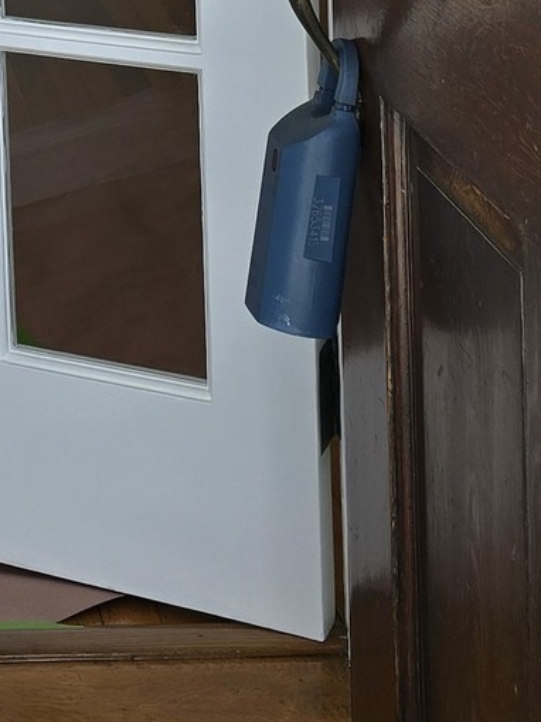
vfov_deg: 16.8
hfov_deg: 13.4
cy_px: -422
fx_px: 2169
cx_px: -280
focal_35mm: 104
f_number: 1.7
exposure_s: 1/180
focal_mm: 6.3
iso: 25
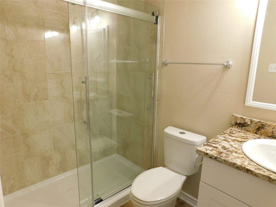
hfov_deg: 73.9
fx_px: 183
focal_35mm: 23
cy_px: 104
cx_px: 138
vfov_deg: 58.9
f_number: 3
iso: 280
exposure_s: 1/30
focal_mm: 4
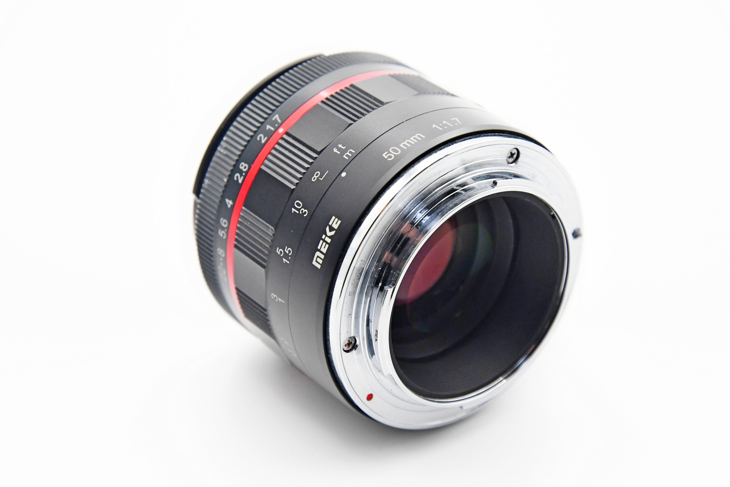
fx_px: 2433
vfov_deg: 11.4
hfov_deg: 17.1
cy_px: 244
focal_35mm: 120
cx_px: 365
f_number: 7.1
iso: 1600
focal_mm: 80
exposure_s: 1/125
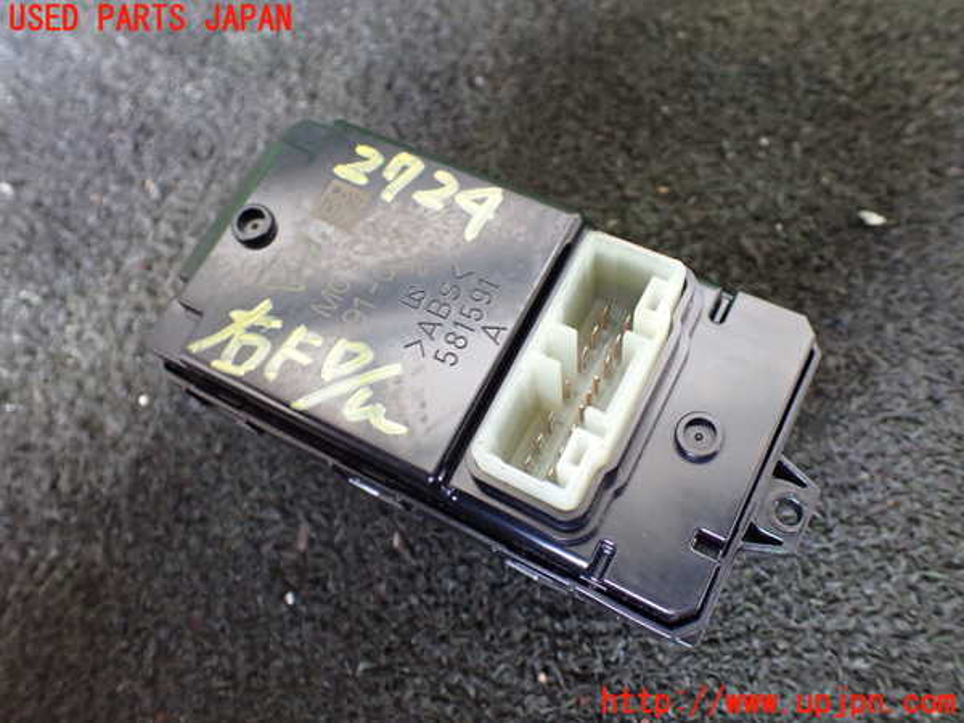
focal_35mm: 30
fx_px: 835
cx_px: 482
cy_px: 362
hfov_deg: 60.0
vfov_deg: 46.8
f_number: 2.3
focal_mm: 5.4
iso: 800
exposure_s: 1/50
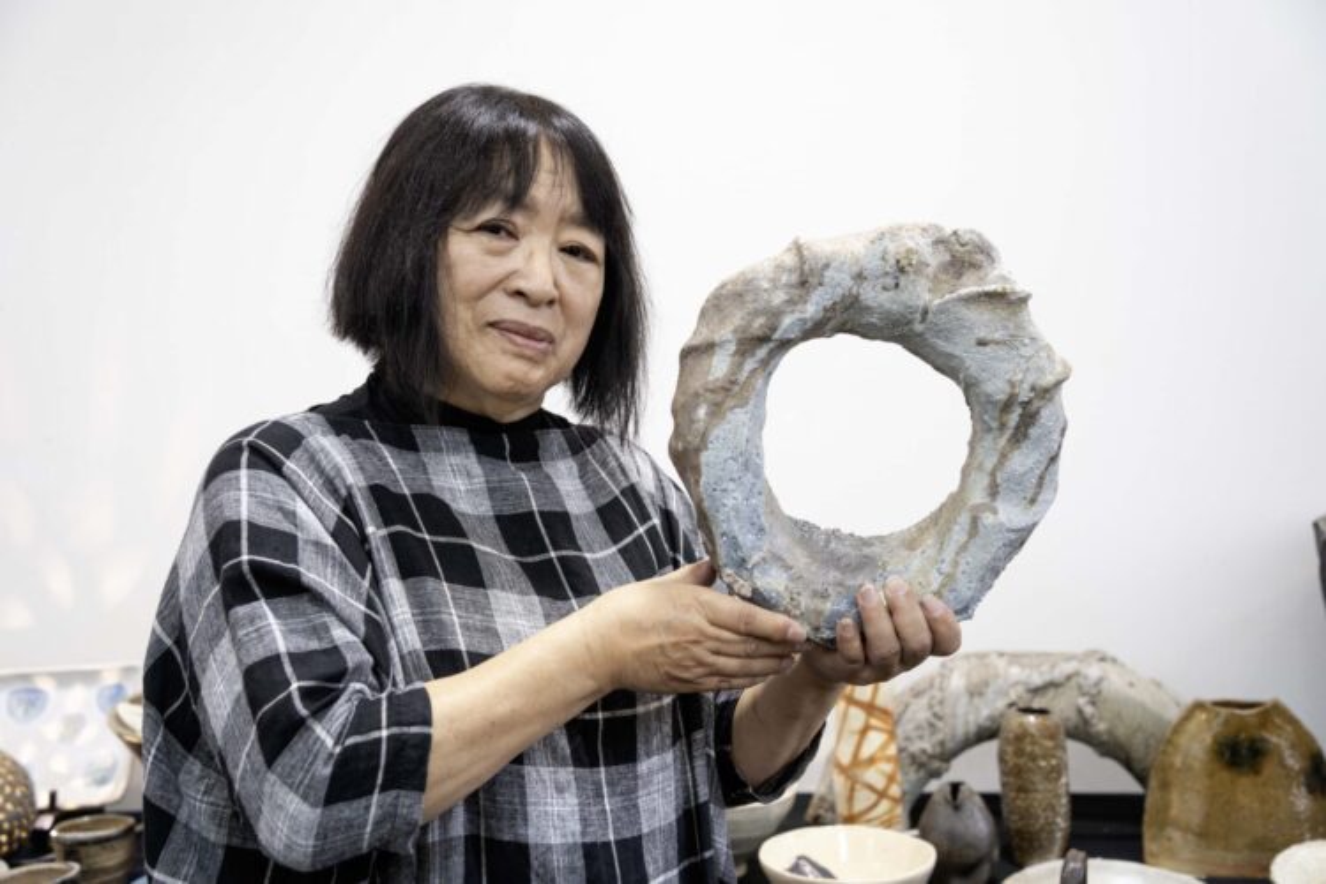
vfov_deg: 30.5
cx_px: 663
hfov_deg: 44.5
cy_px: 442
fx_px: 1621
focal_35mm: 44
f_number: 5
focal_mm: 44
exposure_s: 1/50
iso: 400
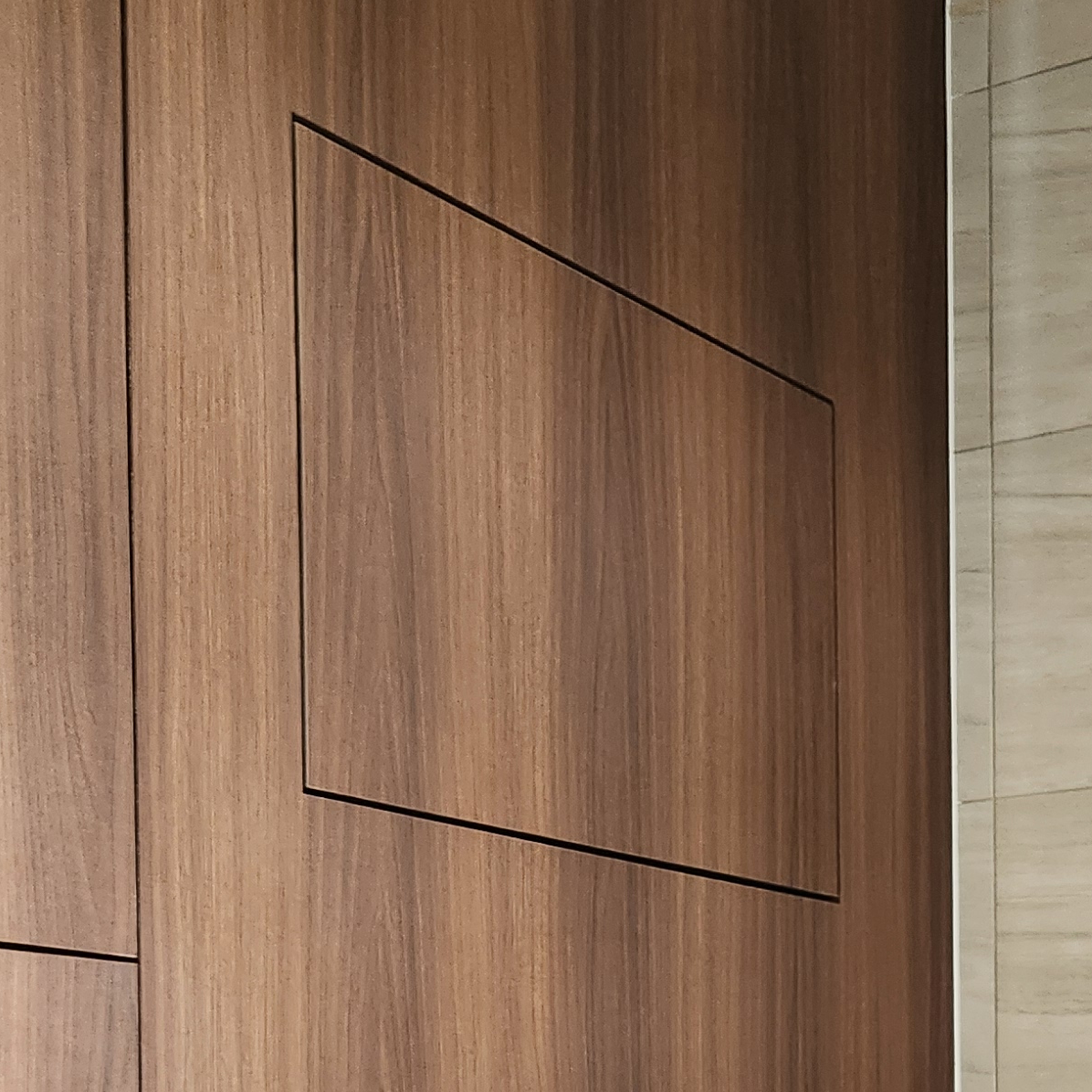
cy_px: 1205
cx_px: 901
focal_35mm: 68
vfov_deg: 23.7
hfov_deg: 24.9
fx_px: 2427
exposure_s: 1/100
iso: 250
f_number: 1.8
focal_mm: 5.4
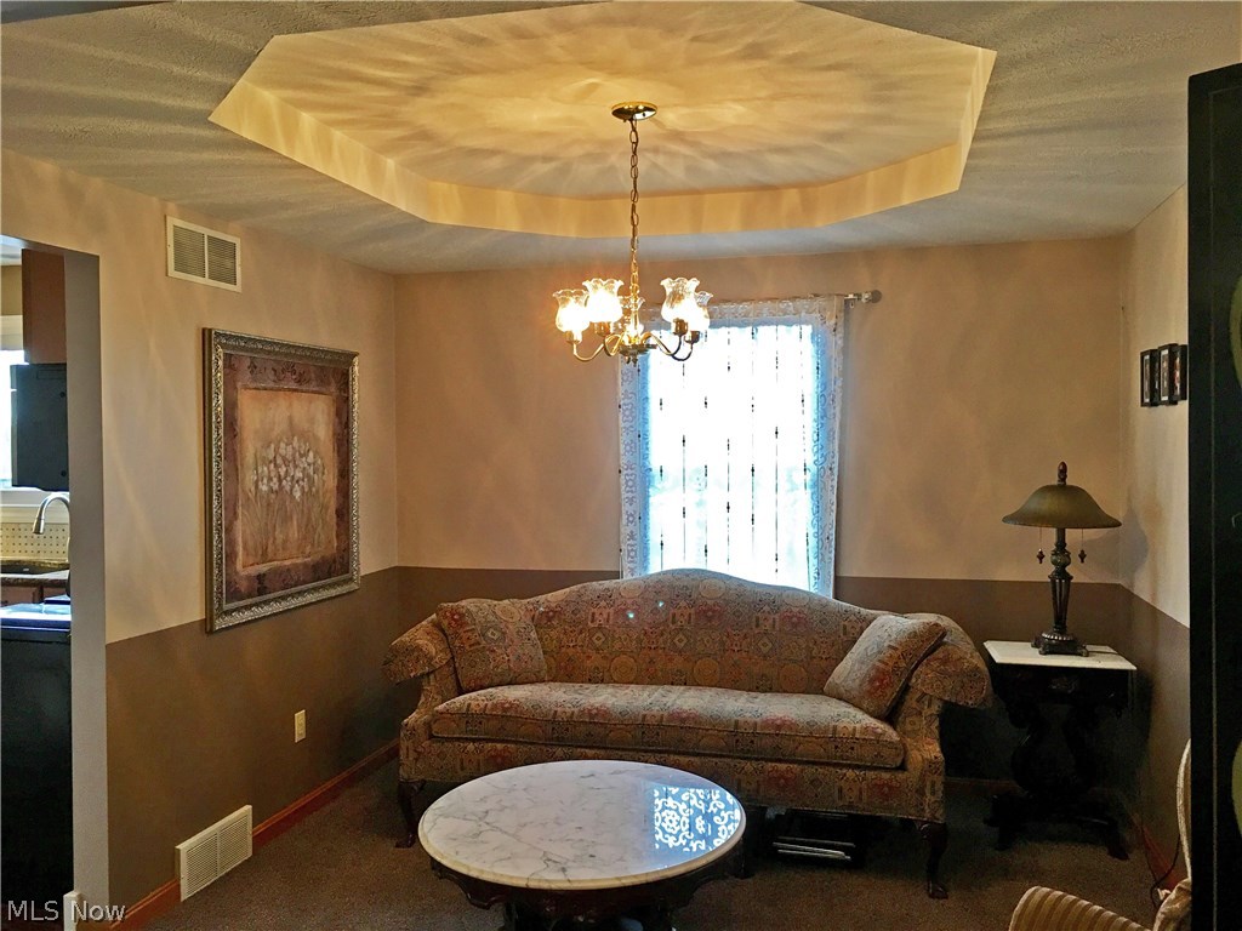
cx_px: 621
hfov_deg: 61.7
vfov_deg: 48.2
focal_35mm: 29
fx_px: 1041
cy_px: 466
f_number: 2.2
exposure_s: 1/30
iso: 80
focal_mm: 4.15
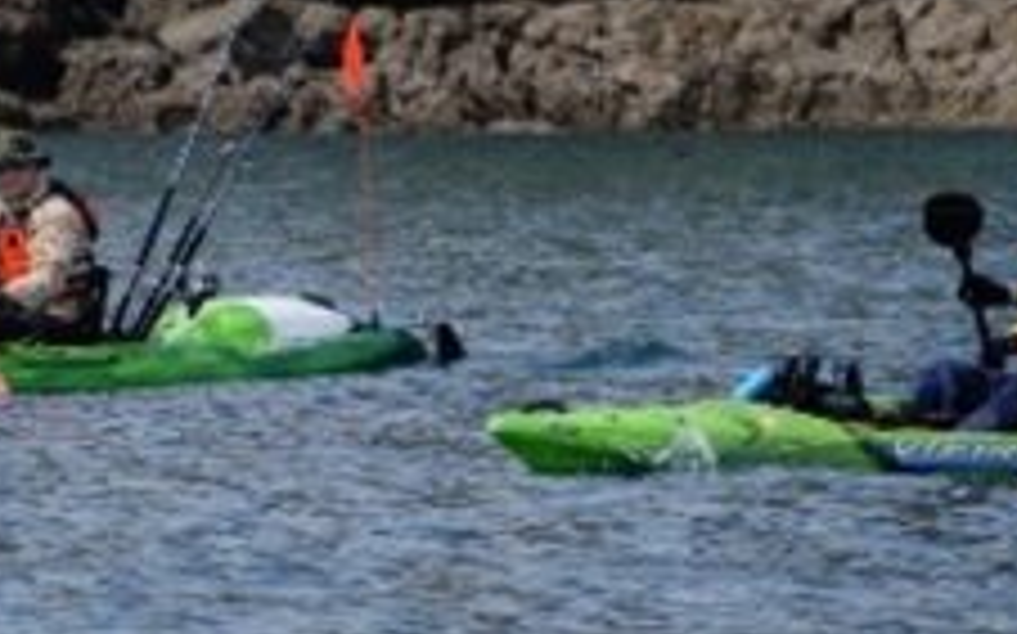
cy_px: 362
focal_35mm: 636
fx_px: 17619
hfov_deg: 3.3
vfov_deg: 2.1
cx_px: 482
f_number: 7.1
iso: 100
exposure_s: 1/400
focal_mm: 200
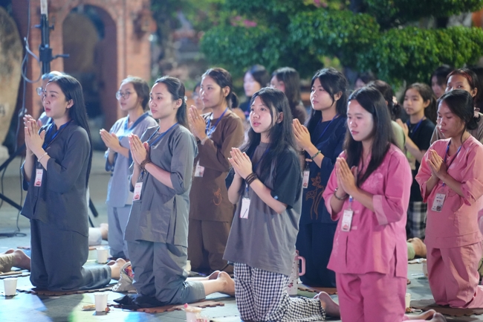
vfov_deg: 9.1
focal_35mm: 150
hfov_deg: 13.7
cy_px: 161
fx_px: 2012
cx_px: 242
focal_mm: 150
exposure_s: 1/100
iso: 6400
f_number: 2.8
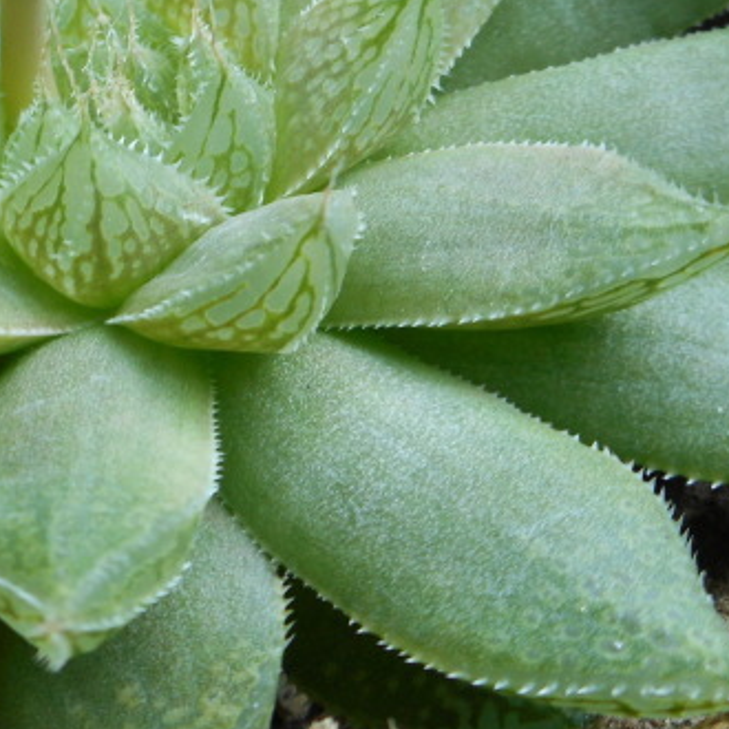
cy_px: 97
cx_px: 287
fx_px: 1715
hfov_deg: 23.9
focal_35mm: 72
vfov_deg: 23.5
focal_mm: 6
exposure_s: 1/60
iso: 80
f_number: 4.2
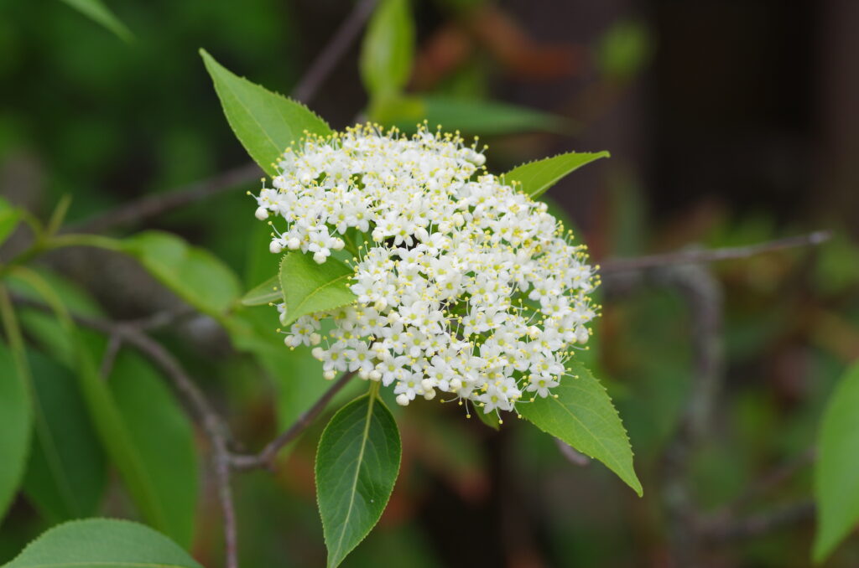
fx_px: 3571
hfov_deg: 13.7
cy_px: 284
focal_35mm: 150
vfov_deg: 9.1
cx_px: 430
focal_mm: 100
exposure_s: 1/125
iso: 200
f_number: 7.1
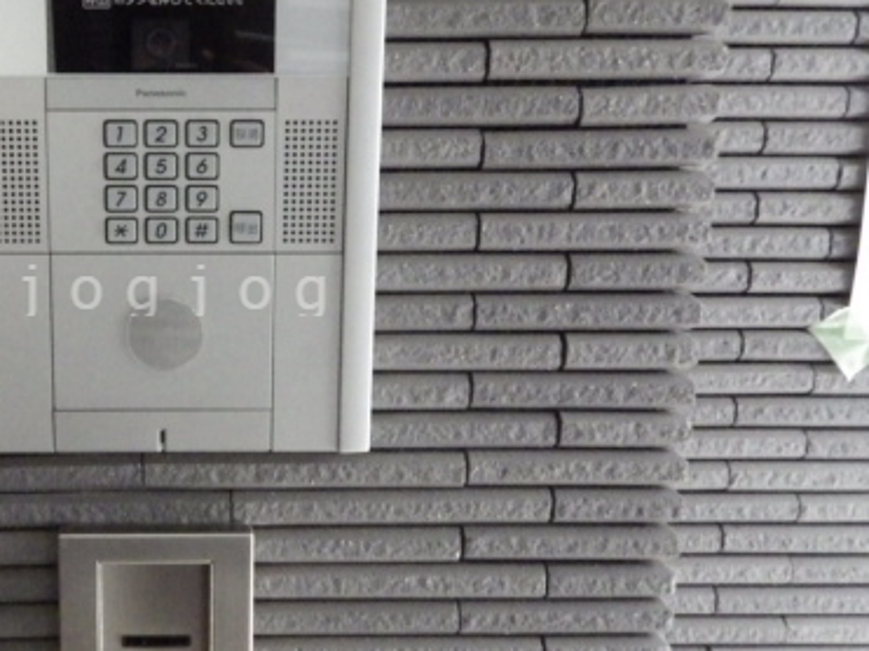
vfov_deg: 37.7
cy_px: 288
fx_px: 954
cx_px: 178
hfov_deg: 46.5
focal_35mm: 38
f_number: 3.1
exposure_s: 1/15
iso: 1600
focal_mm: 4
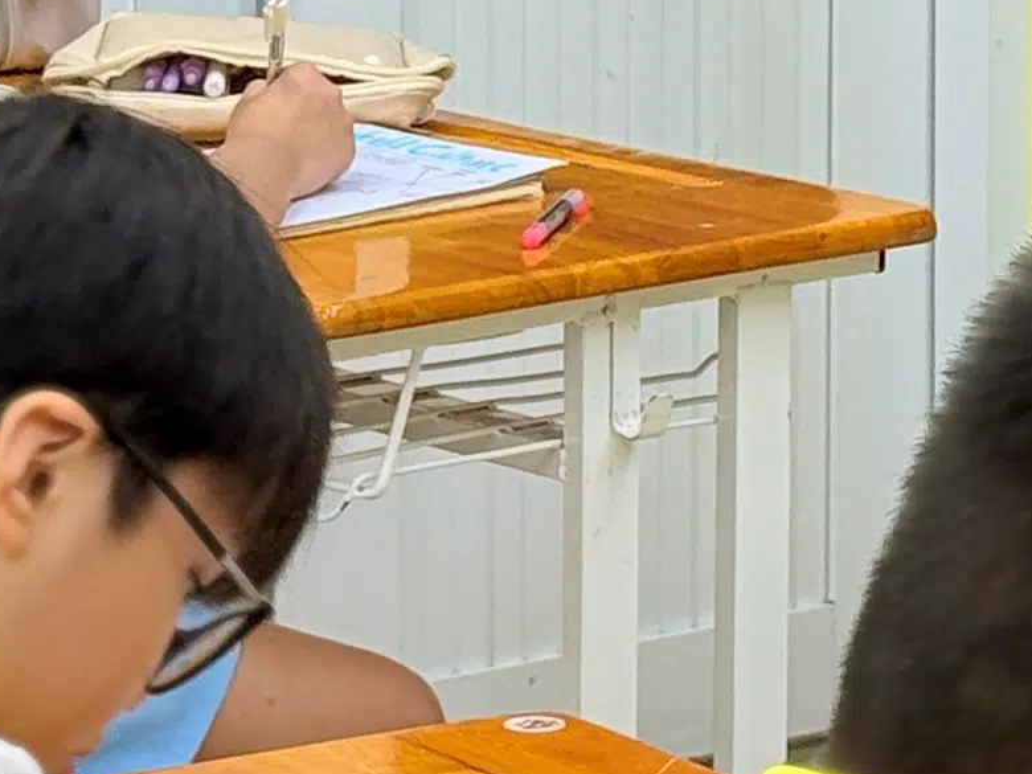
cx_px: 1062
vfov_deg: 5.9
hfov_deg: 7.9
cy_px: -286
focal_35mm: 248
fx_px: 7394
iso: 80
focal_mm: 6.76
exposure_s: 1/50
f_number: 1.78
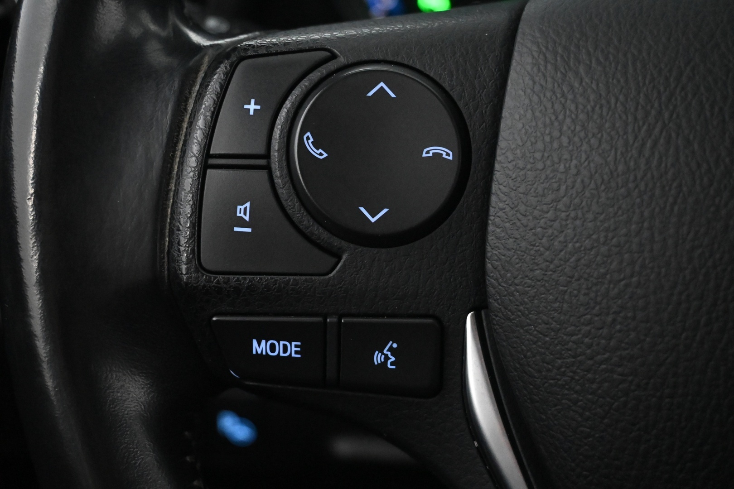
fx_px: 1009
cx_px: 367
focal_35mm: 50
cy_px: 244
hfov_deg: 40.0
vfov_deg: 27.3
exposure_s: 1/50
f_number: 5
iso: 7200
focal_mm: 33
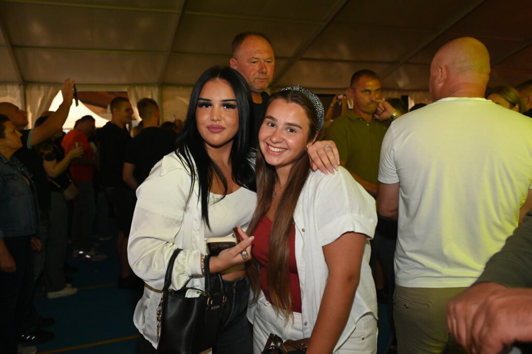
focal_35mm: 31
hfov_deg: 60.3
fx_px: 458
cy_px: 177
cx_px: 266
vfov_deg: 42.3
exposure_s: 1/60
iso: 4000
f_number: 4.5
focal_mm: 31
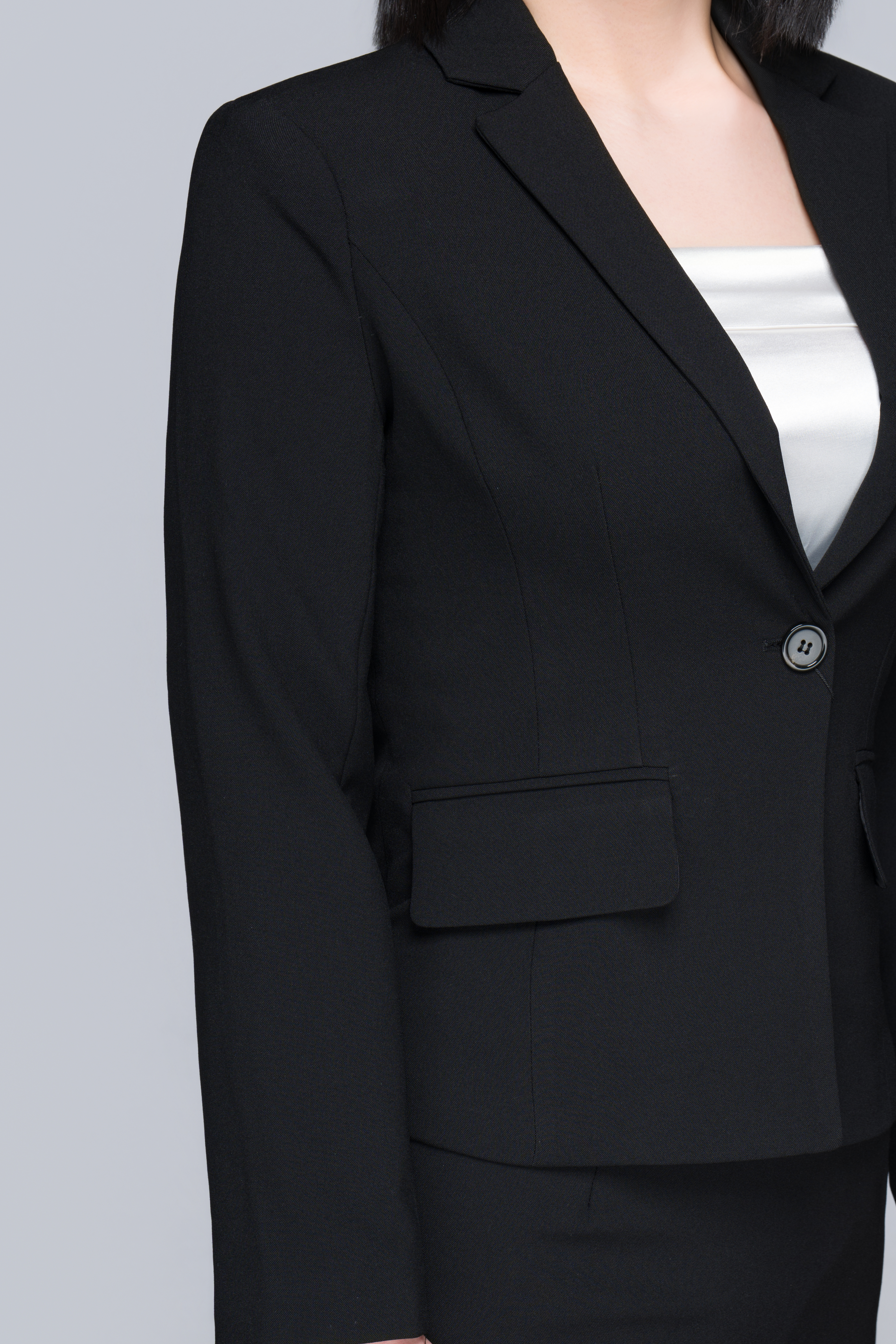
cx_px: 603
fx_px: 5301
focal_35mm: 142
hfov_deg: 9.7
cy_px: 374
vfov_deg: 14.4
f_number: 9
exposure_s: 1/160
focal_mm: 85
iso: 64
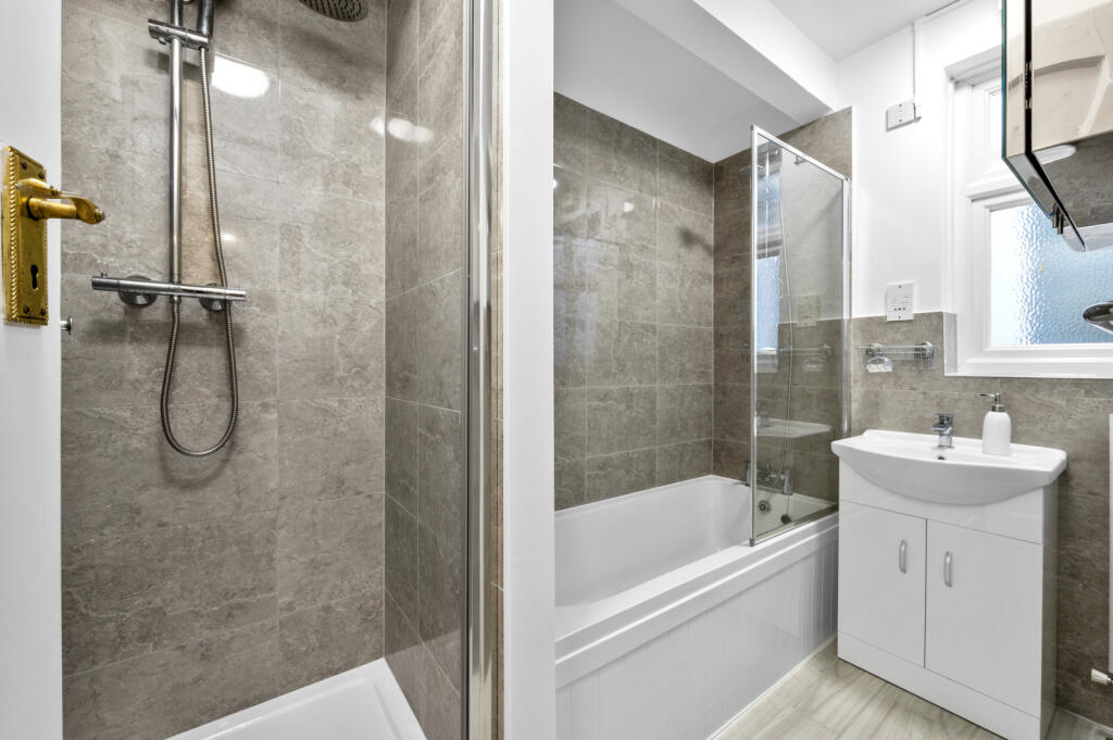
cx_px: 556
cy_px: 370
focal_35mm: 14
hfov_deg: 104.3
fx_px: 432
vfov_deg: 81.1
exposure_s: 1/1.25
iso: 200
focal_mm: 14
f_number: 16
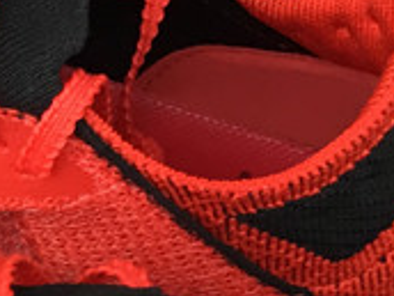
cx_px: -153
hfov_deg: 11.8
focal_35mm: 162
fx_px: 1844
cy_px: 380
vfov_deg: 9.0
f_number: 2.4
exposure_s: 1/33
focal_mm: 3.3
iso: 25
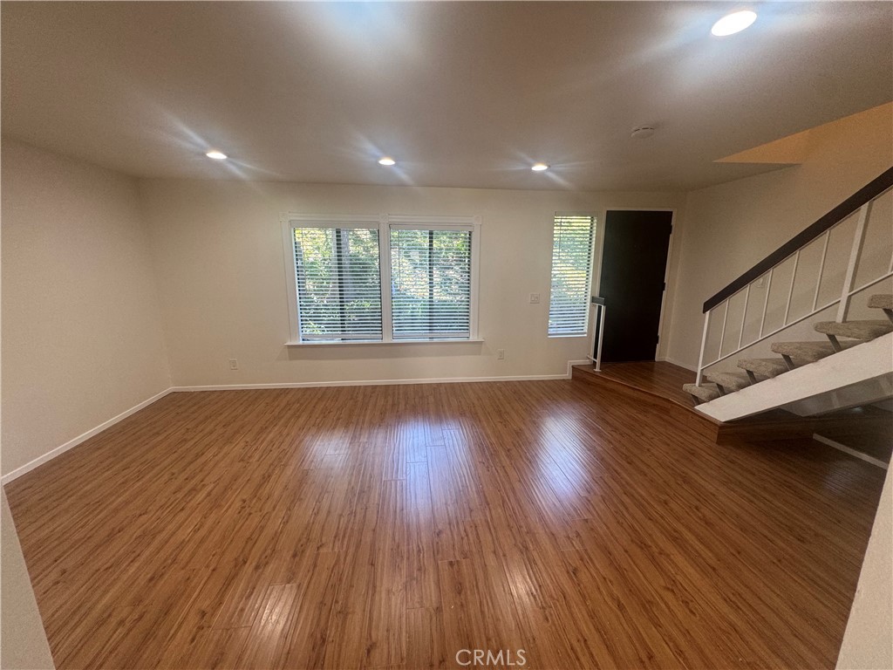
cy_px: 335
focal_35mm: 14
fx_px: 361
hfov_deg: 102.1
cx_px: 446
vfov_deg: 85.7
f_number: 2.2
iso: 125
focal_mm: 2.22
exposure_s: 1/120
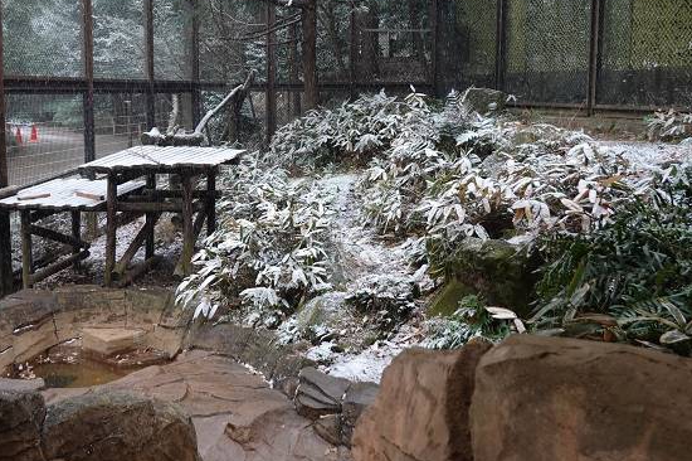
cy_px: 194
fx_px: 807
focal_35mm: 42
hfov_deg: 46.4
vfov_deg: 31.8
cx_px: 332
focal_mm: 12.2
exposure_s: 1/40
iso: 125
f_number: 3.5
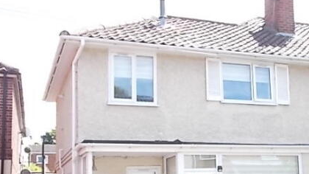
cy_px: 138
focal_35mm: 59
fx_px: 483
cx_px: 206
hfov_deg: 35.1
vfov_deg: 20.2
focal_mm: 6.9
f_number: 3.9
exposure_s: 1/160
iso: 80
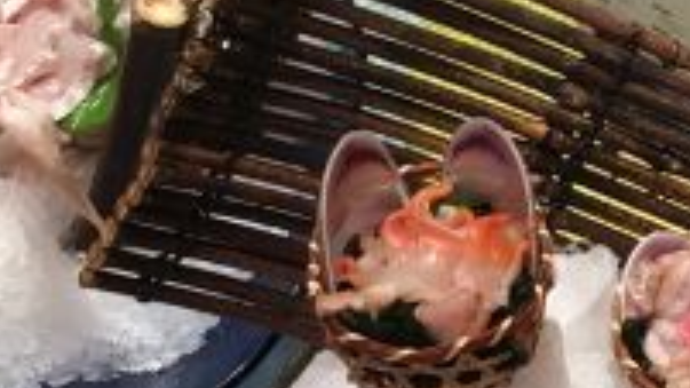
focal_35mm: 110
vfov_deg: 11.0
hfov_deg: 18.7
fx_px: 2012
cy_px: 105
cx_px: 759
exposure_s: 1/33
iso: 80
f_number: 2.2
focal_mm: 4.15
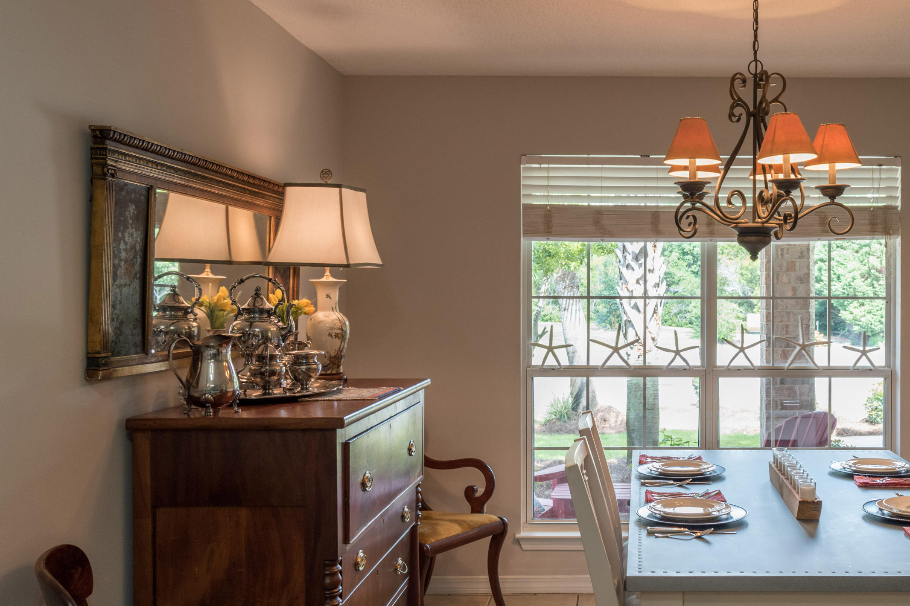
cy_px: 313
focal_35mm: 38
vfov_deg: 35.0
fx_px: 960
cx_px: 639
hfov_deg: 49.4
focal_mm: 18
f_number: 5.6
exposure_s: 1/30
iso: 250
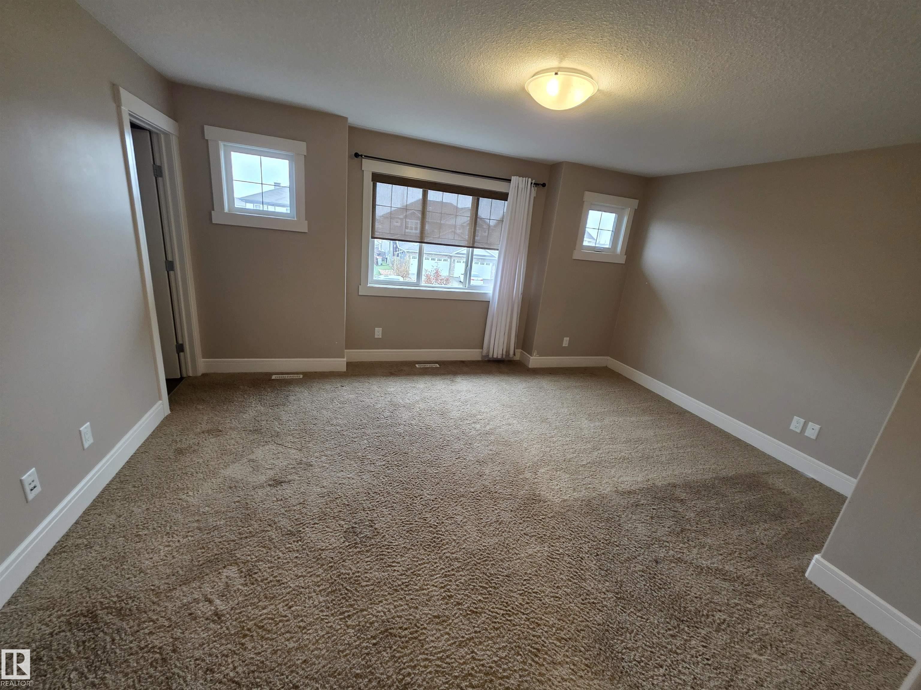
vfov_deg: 89.9
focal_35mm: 13
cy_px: 345
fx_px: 346
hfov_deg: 106.2
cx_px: 460
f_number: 1.9
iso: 250
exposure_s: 1/60
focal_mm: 2.2
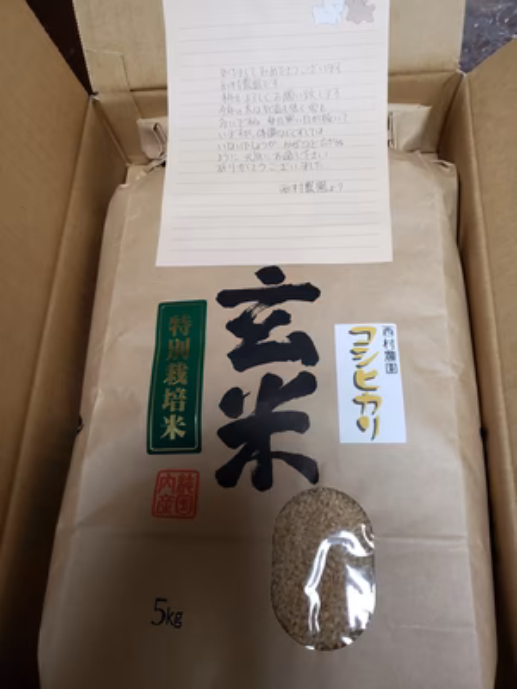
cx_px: 258
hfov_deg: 53.1
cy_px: 344
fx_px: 518
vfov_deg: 67.3
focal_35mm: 26
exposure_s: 1/50
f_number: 1.5
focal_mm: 4.3
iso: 320
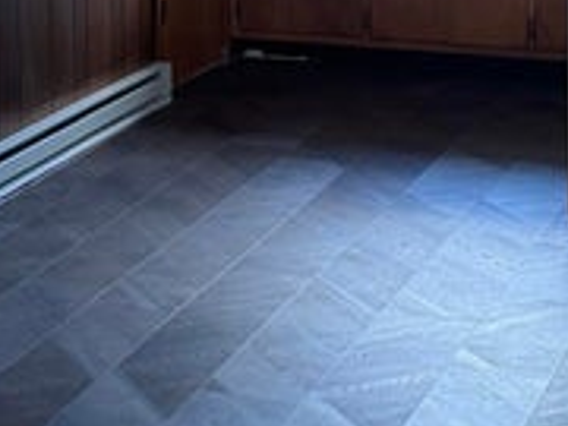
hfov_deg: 16.9
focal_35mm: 114
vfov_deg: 12.6
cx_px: 2
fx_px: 1871
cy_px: -101
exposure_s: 1/60
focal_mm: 6.76
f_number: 1.78
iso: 200
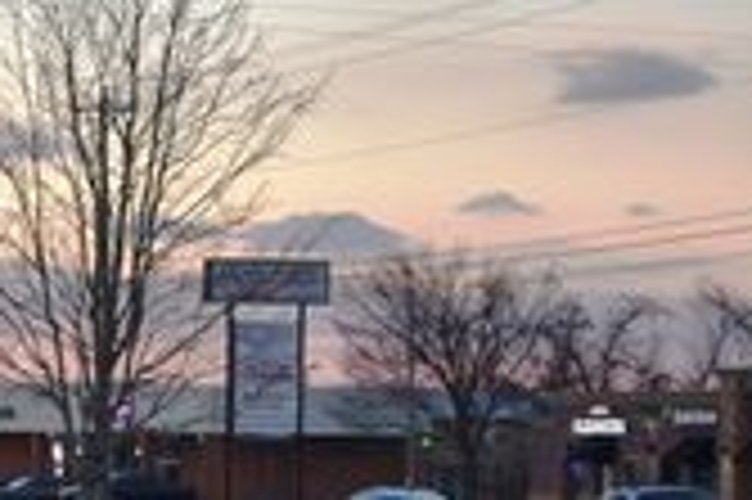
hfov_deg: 11.8
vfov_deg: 8.5
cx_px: -585
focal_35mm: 161
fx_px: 3360
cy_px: 457
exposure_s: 1/250
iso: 400
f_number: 5.6
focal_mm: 28
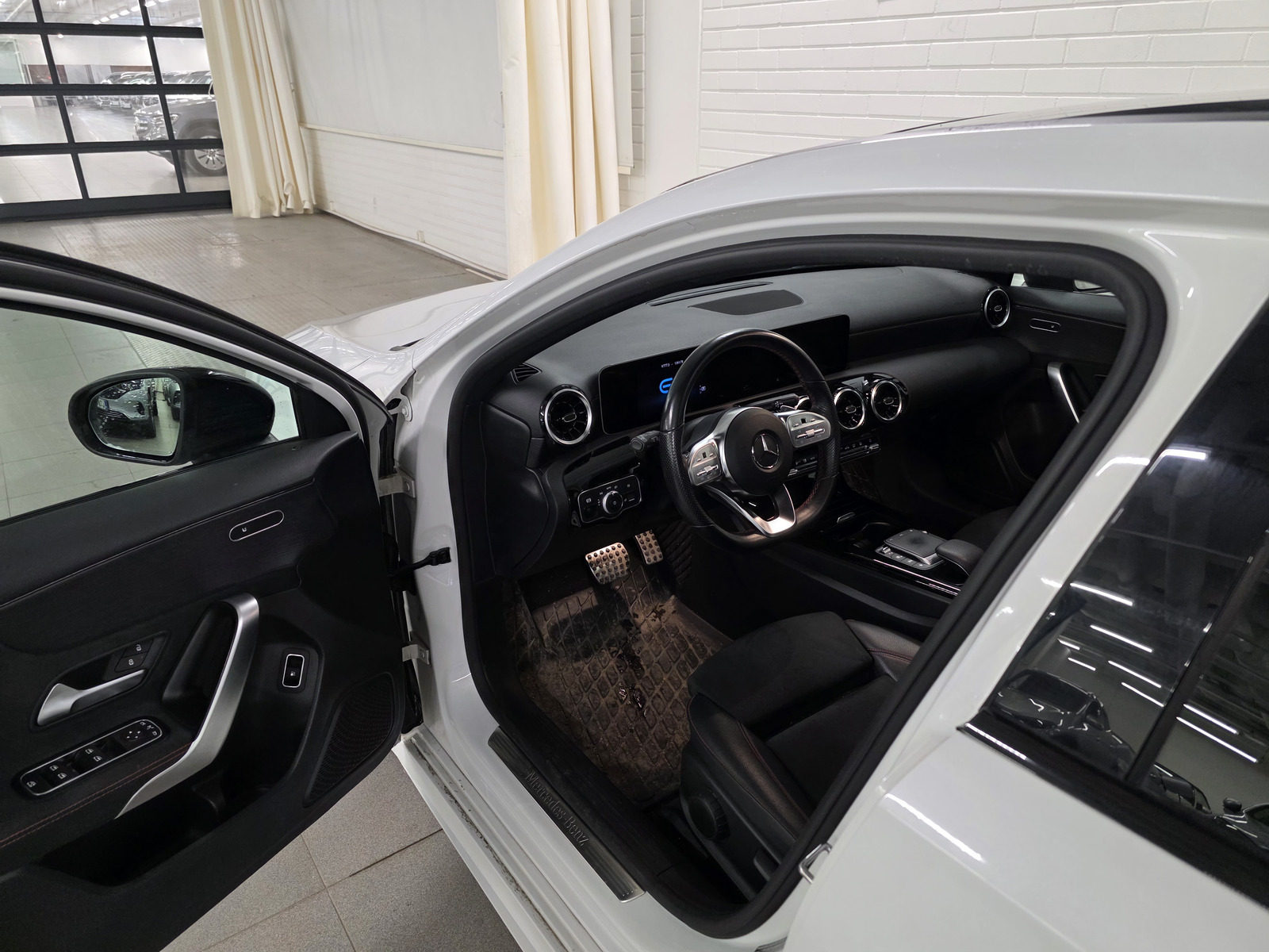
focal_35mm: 23
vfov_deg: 58.9
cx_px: 634
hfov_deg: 73.9
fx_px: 843
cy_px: 476
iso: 320
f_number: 1.7
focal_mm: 6.3
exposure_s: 1/100
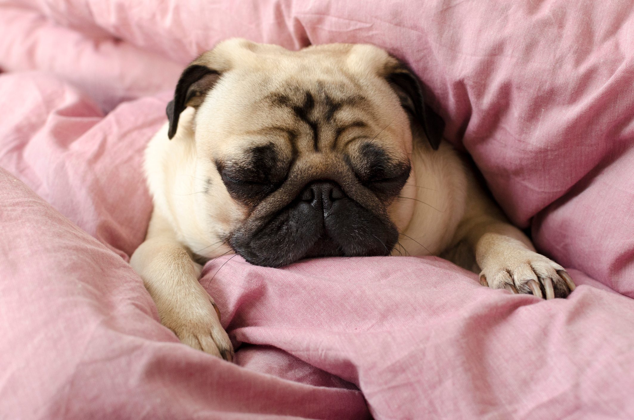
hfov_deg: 37.9
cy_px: 210
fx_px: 923
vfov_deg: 25.6
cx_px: 317
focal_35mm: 52
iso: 640
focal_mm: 35
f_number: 4.5
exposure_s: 1/100
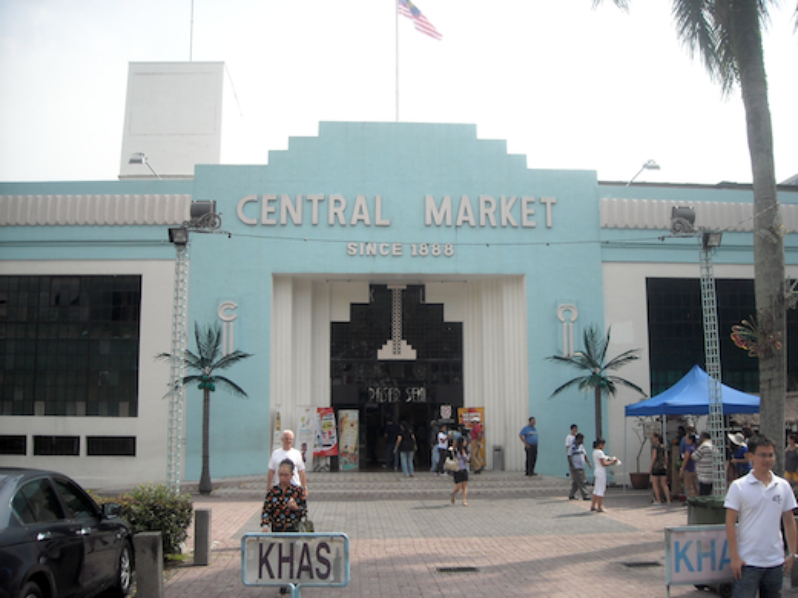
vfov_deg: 40.7
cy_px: 299
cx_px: 399
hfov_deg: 52.6
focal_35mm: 35
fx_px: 807
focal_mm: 5.7
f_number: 5.6
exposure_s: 1/250
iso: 95
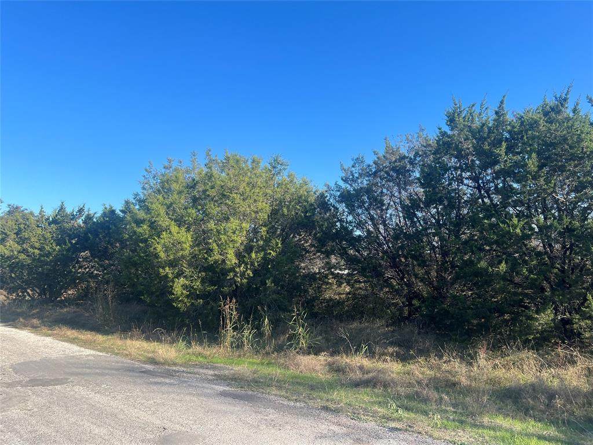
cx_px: 296
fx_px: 445
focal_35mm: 26
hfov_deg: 67.3
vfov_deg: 53.1
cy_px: 222
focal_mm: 5.7
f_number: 1.5
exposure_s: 1/1779
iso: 50
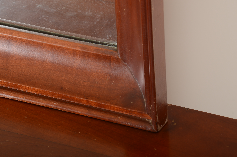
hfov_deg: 13.1
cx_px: 118
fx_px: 1035
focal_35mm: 158
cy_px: 78
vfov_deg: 8.7
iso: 160
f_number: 11
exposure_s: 1/200
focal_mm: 105
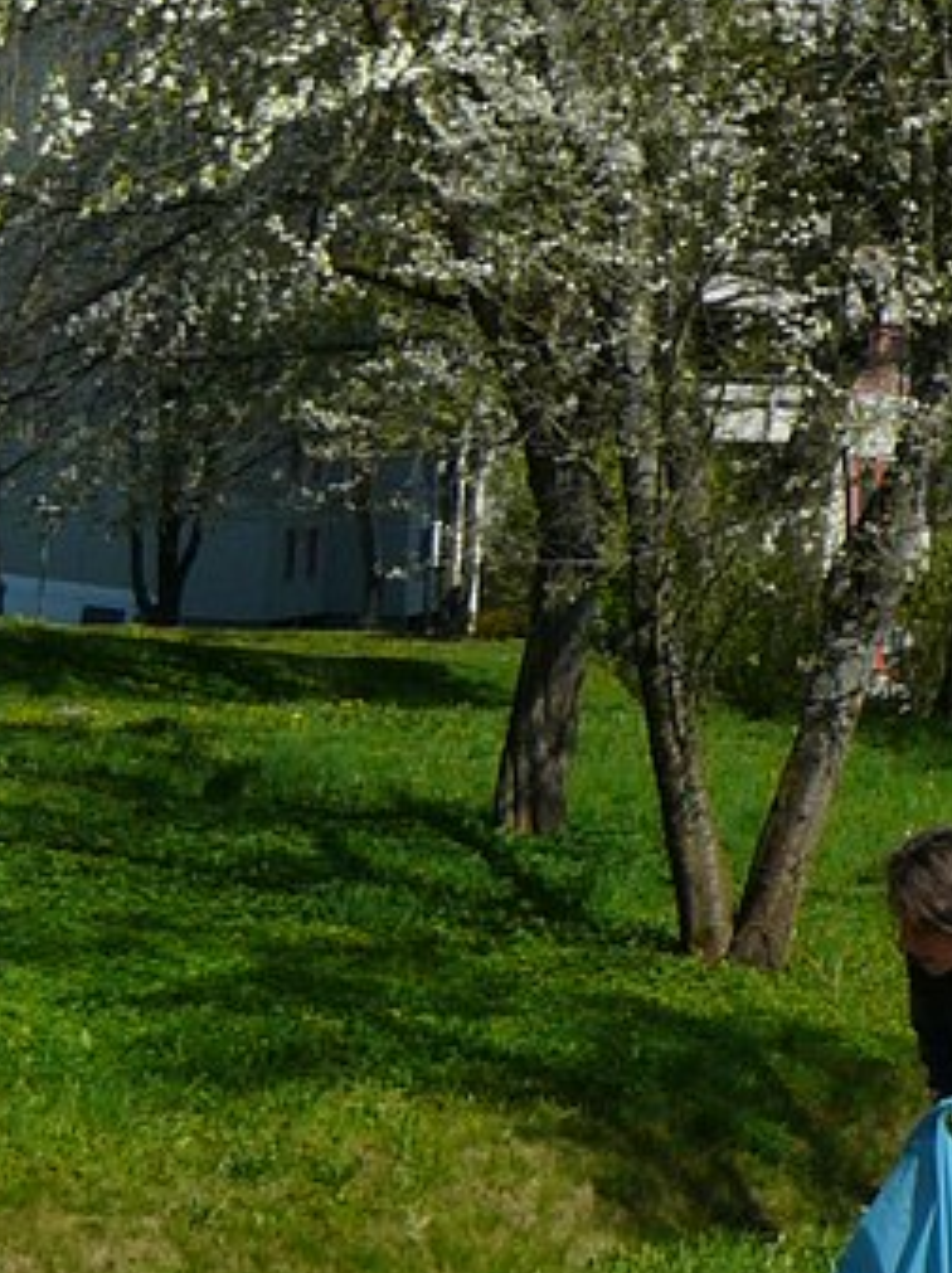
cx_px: 1122
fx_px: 3821
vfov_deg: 18.5
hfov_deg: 13.8
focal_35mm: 104
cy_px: 19
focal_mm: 5.2
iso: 80
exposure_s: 1/500
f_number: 5
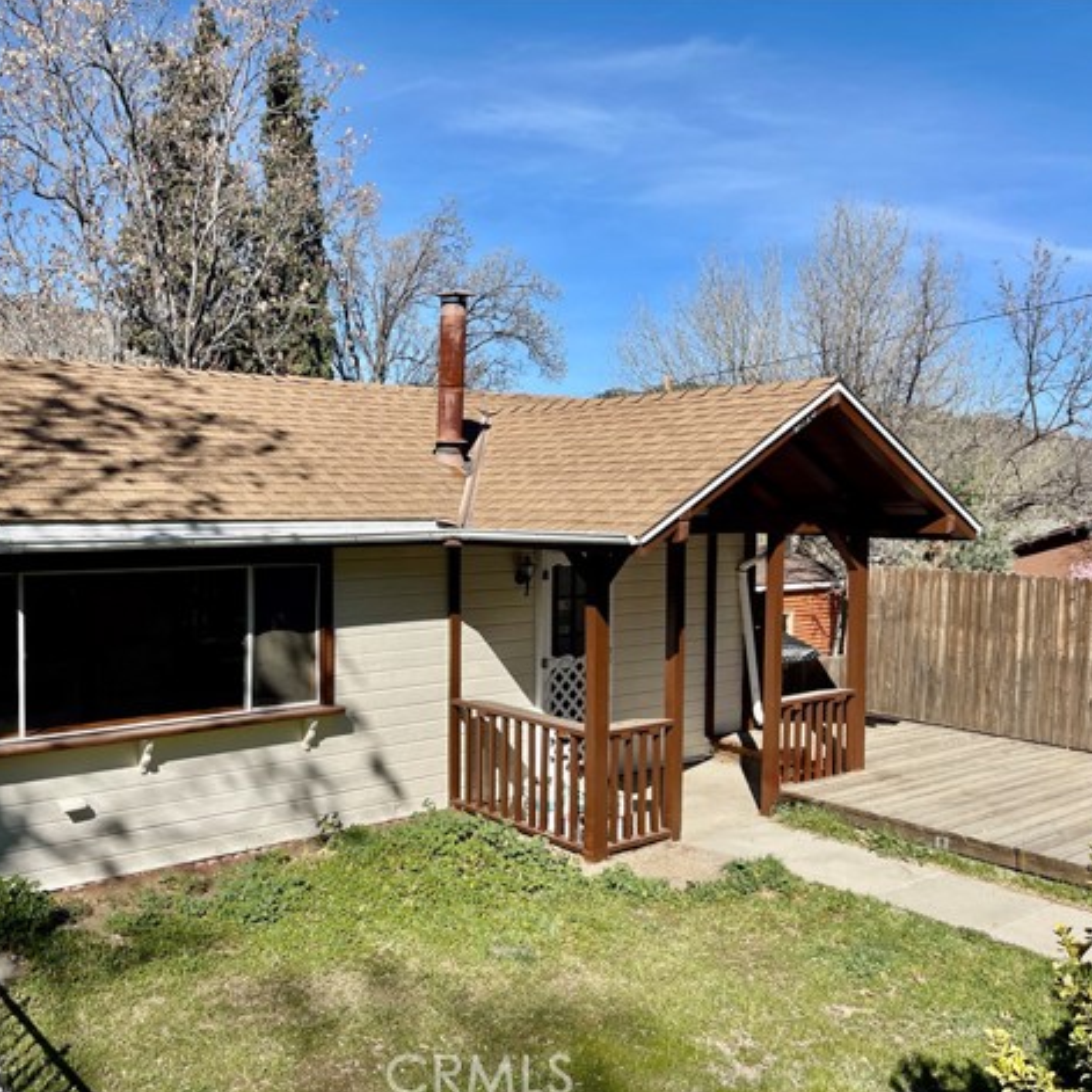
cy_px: 552
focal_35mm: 30
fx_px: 1071
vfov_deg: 54.0
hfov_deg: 53.2
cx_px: 383
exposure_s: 1/3788
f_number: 1.6
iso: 32
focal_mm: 5.1
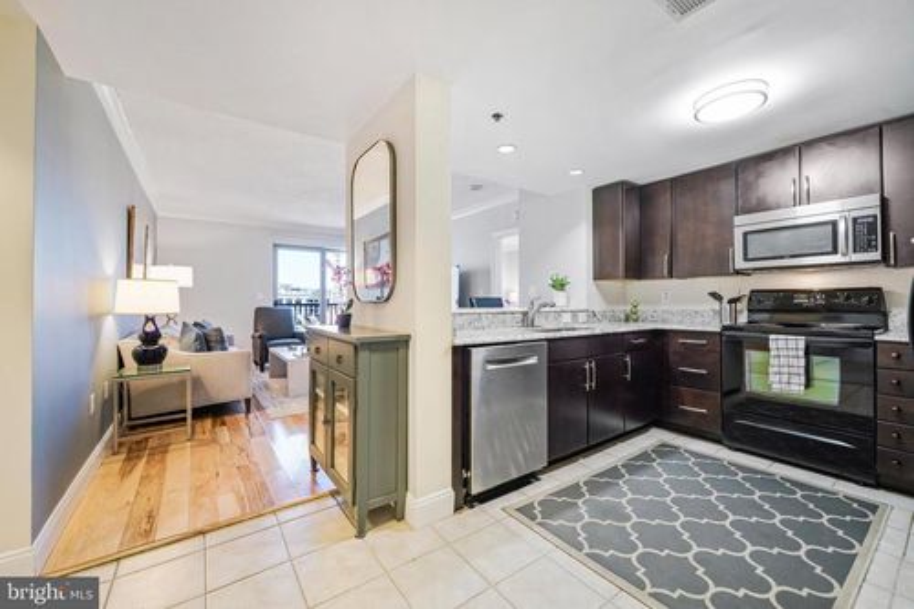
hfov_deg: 104.3
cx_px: 457
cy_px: 304
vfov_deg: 81.2
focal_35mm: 14
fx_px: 355
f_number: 8
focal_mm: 14
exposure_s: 1/6
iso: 400
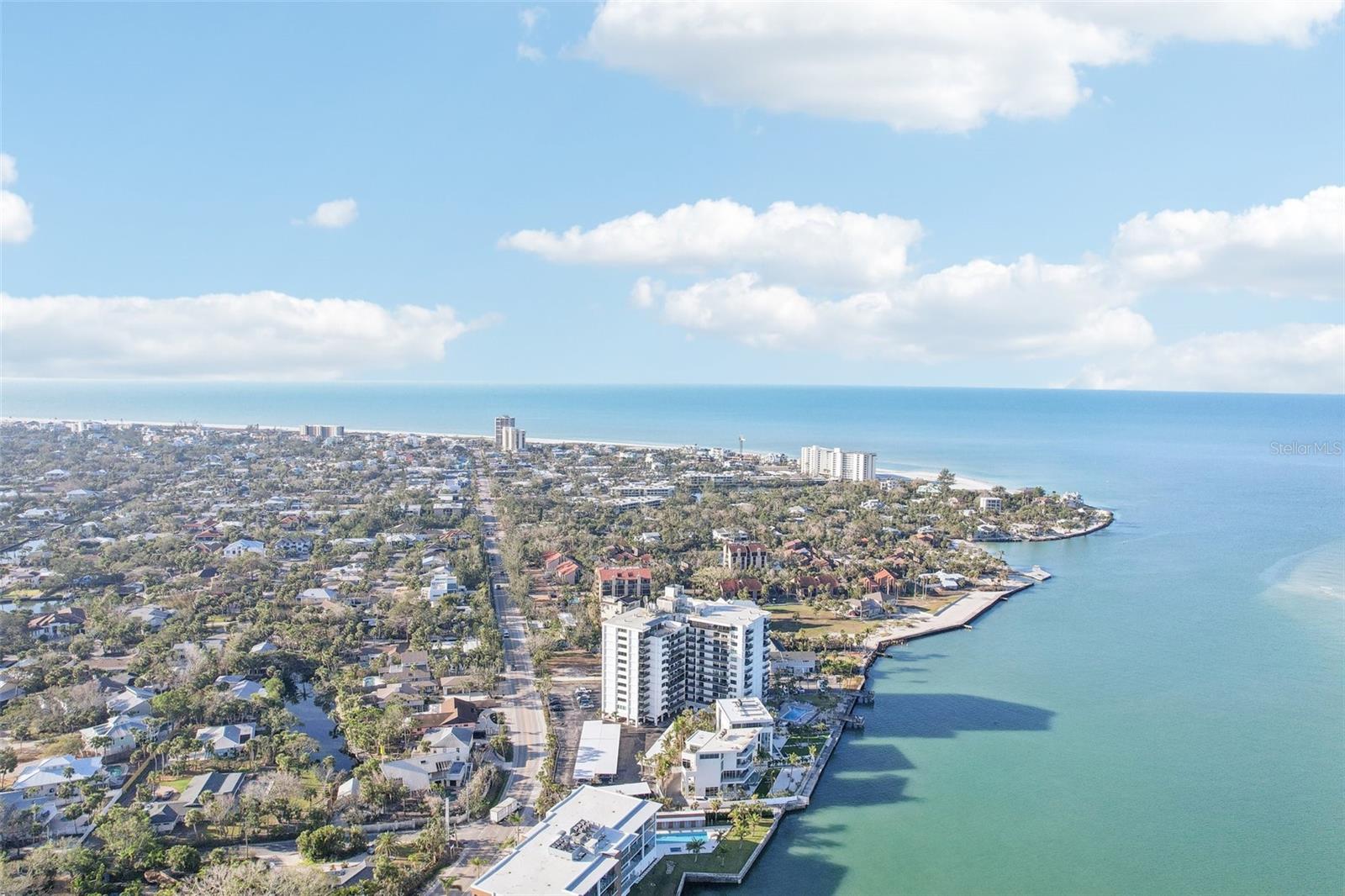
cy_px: 448
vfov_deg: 57.2
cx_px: 672
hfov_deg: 78.6
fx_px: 822
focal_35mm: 22
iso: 120
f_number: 2.8
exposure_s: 1/1600
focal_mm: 8.4
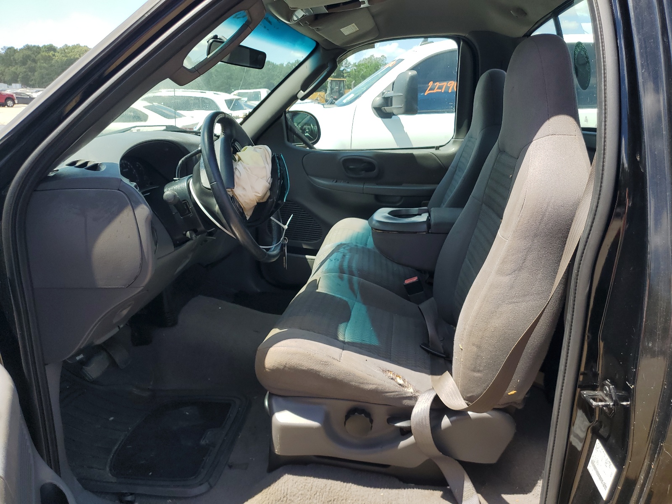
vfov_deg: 53.1
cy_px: 252
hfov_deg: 67.3
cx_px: 336
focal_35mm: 26
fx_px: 505
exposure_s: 1/1000
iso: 50
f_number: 1.5
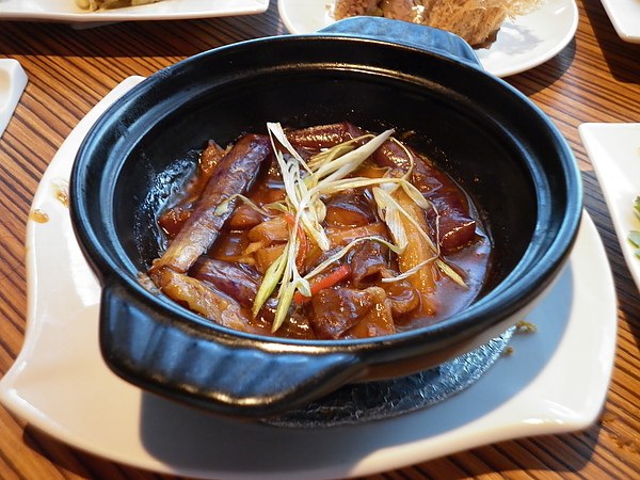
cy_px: 240
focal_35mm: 44
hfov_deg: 42.9
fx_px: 813
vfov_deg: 32.9
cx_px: 320
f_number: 3.5
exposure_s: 1/25
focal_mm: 7.9
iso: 200
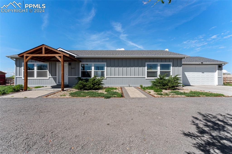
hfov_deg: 104.3
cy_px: 77
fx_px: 90
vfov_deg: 81.2
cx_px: 116
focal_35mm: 14
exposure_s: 1/2000
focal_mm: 14
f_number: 8
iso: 500
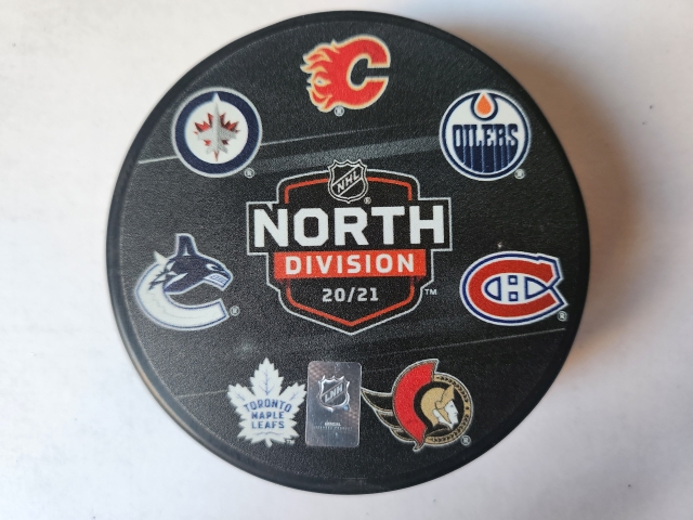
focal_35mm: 24
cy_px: 260
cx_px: 346
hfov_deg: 71.6
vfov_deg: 56.8
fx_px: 480
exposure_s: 1/50
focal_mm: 5
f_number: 1.8
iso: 640
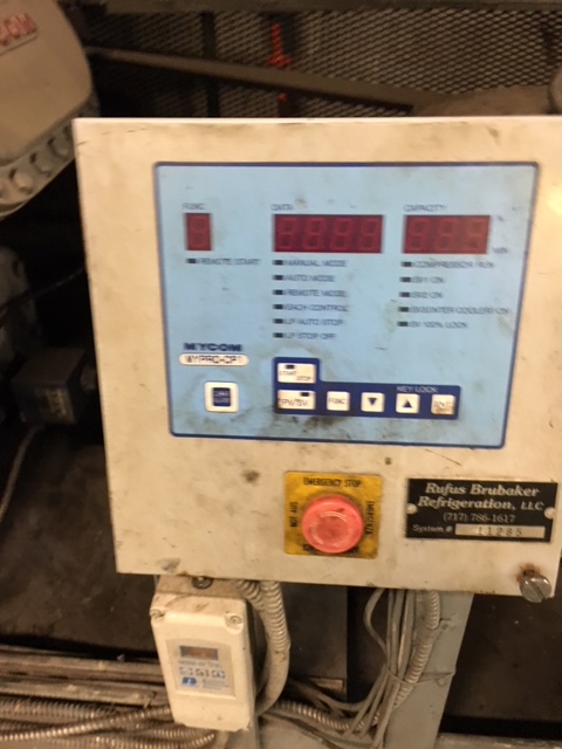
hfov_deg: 48.2
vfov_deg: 61.7
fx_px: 628
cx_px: 281
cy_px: 374
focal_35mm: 29
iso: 200
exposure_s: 1/15
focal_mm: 4.15
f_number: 2.2
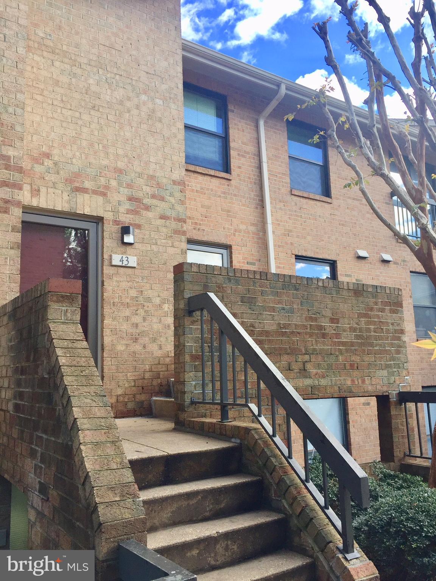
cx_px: 218
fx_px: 487
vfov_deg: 61.7
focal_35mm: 29
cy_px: 290
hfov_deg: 48.2
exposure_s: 1/501
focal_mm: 4.15
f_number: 2.2
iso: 32
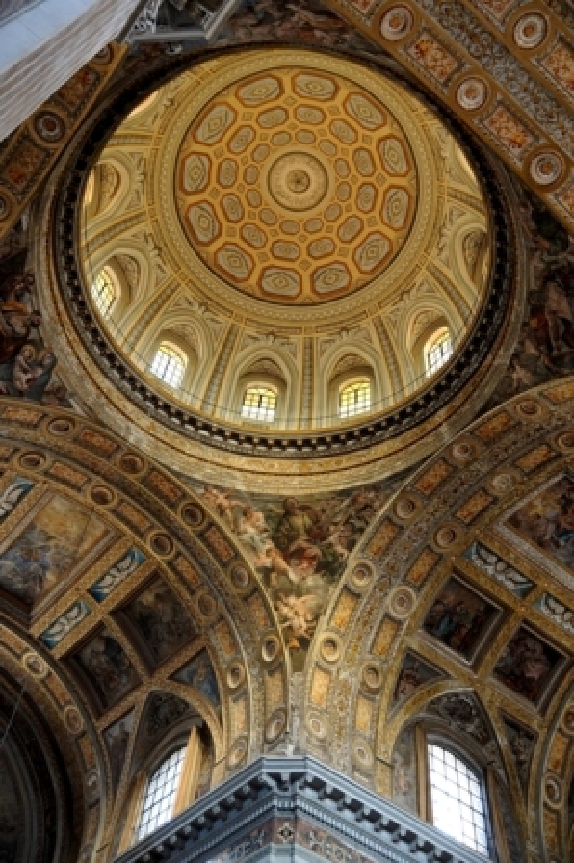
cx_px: 287
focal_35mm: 36
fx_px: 862
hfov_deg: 36.8
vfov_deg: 53.2
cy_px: 432
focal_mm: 24
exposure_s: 1/60
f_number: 2.8
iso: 400
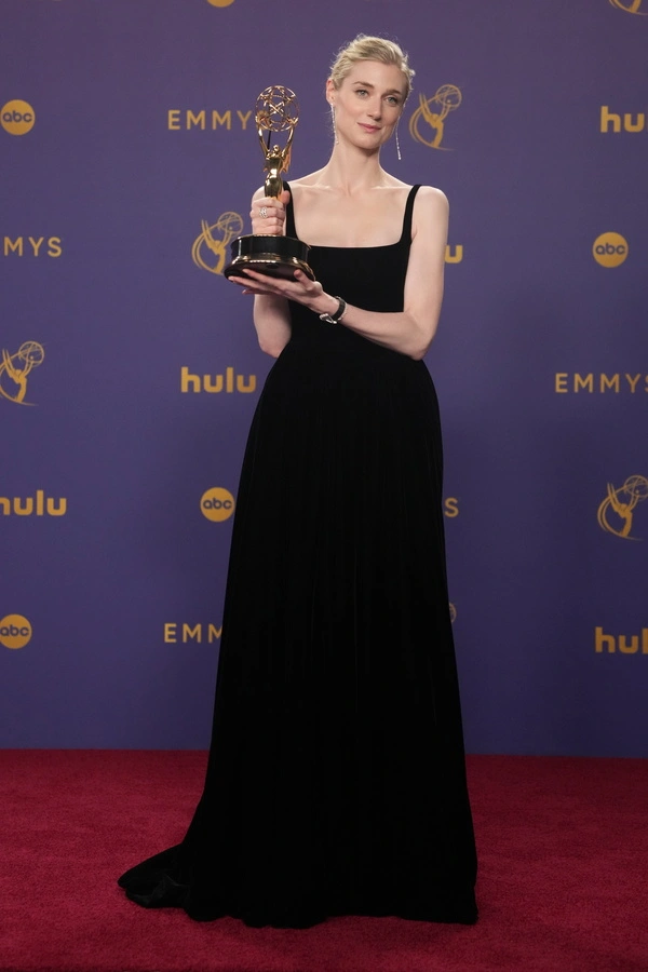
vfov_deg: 28.8
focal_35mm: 70
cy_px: 486
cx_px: 324
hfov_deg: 19.5
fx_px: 1890
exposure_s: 1/1000
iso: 5000
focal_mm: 70
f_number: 2.8
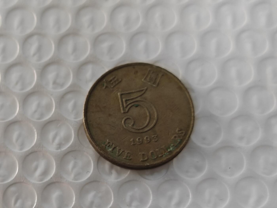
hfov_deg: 26.0
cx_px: 138
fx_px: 600
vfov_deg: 19.6
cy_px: 104
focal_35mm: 75
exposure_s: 1/50
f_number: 1.9
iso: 500
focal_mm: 8.7
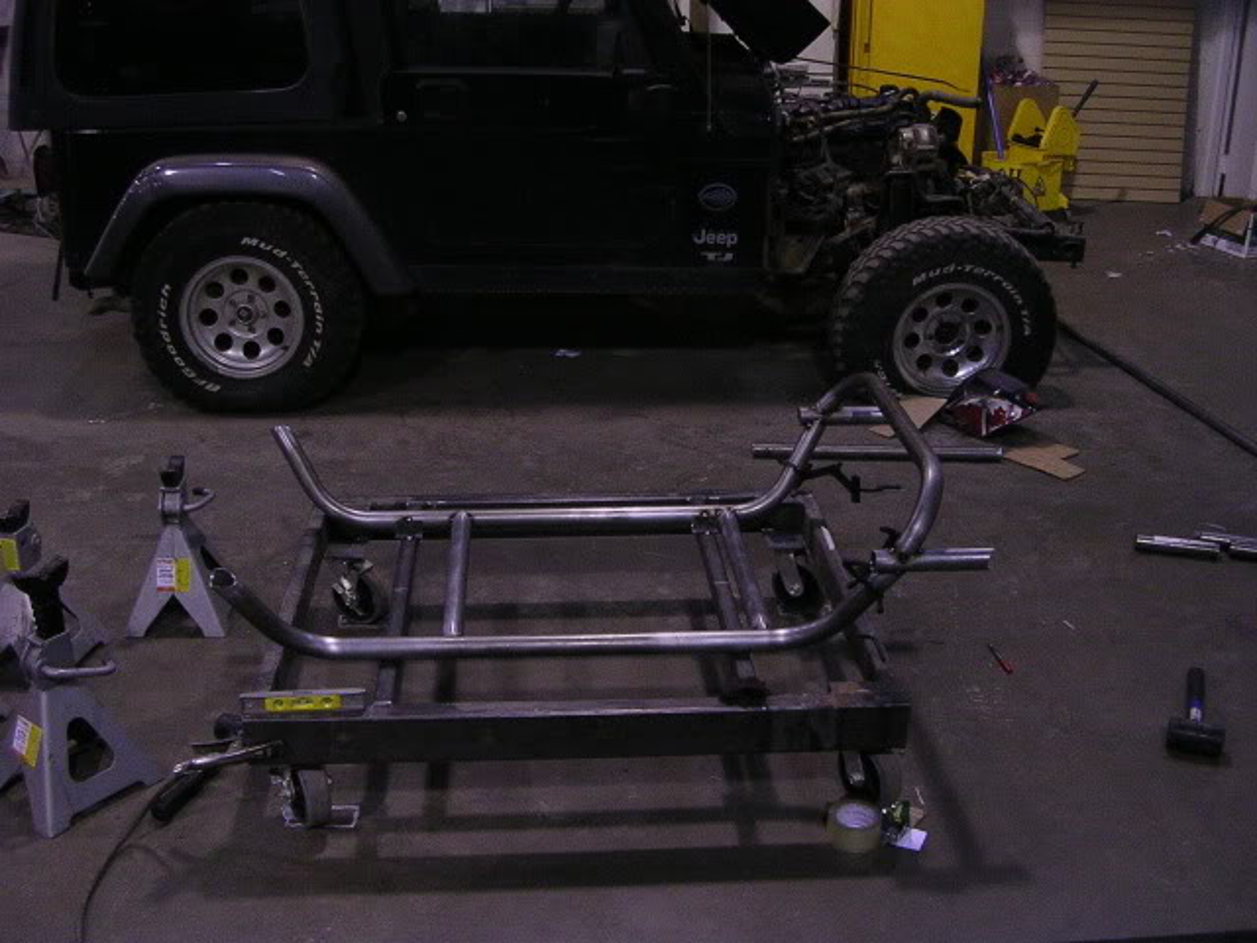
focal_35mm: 38
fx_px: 1380
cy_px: 472
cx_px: 628
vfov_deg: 37.7
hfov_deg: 49.0
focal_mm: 5.8
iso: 400
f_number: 2.8
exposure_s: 1/64
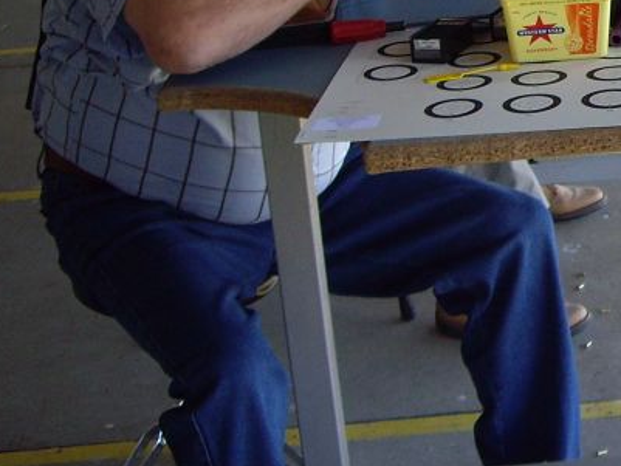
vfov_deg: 15.0
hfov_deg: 19.3
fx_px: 1741
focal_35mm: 97
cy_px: 25
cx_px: 708
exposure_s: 1/80
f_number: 2.7
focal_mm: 6.2
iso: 100
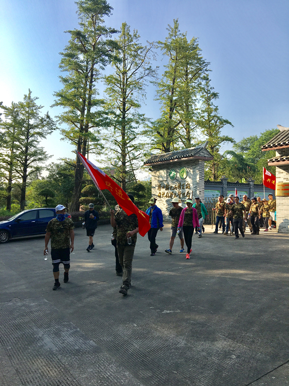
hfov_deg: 48.2
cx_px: 144
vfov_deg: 61.7
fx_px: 323
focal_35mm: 29
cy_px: 193
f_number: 2.2
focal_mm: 4.15
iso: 25
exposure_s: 1/916
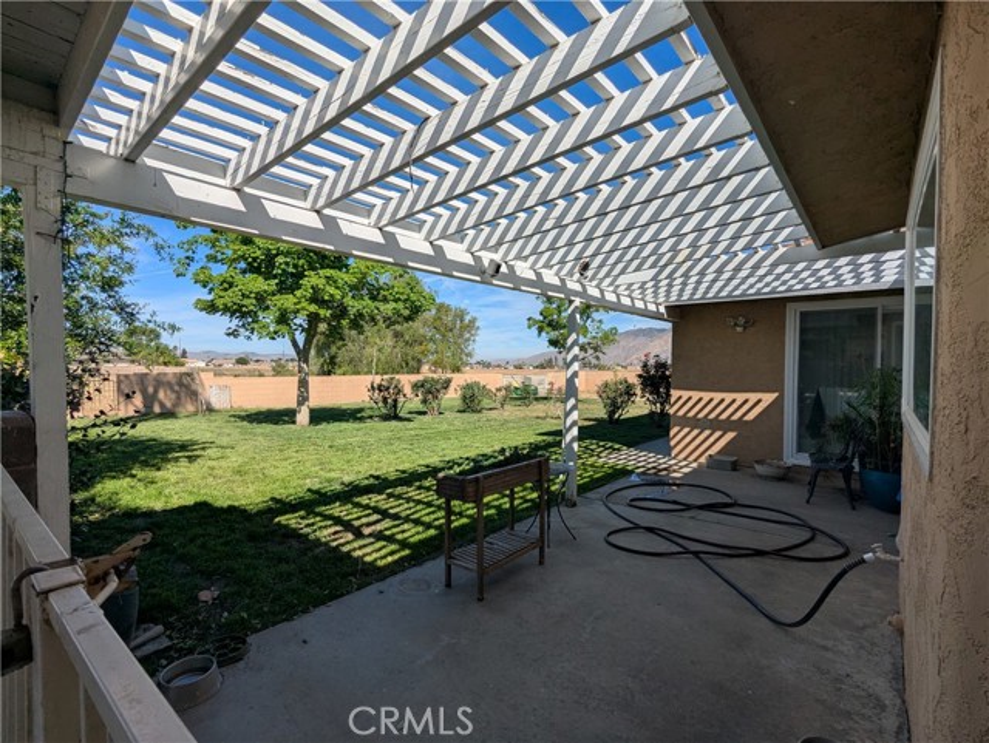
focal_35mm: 16
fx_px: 457
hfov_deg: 94.5
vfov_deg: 78.2
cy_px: 372
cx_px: 494
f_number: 2.2
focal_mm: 2.35
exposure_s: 1/2703
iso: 54
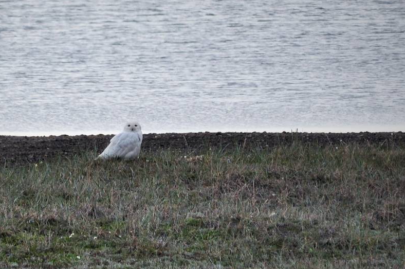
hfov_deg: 2.3
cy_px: 123
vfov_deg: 1.5
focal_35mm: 914
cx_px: 113
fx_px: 10268
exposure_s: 1/250
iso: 200
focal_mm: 300
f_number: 10
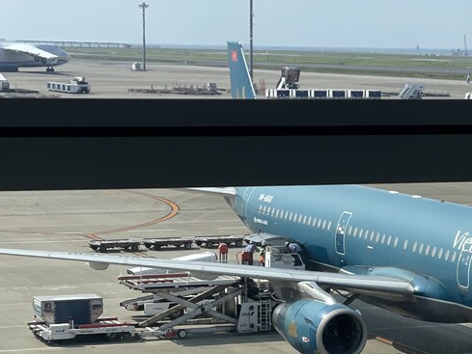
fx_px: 1855
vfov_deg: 10.9
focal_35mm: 136
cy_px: 303
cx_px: 424
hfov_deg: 14.4
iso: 32
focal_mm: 6
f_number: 2
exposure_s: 1/1199
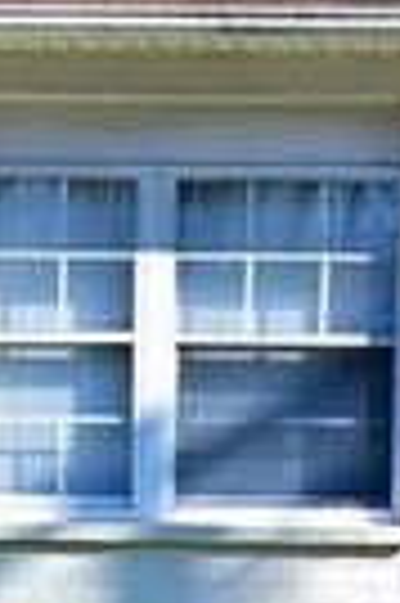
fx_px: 2019
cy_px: 452
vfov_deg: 16.9
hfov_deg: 10.9
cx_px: 616
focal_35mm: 121
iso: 110
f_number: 4.5
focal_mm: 21.5
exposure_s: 1/640
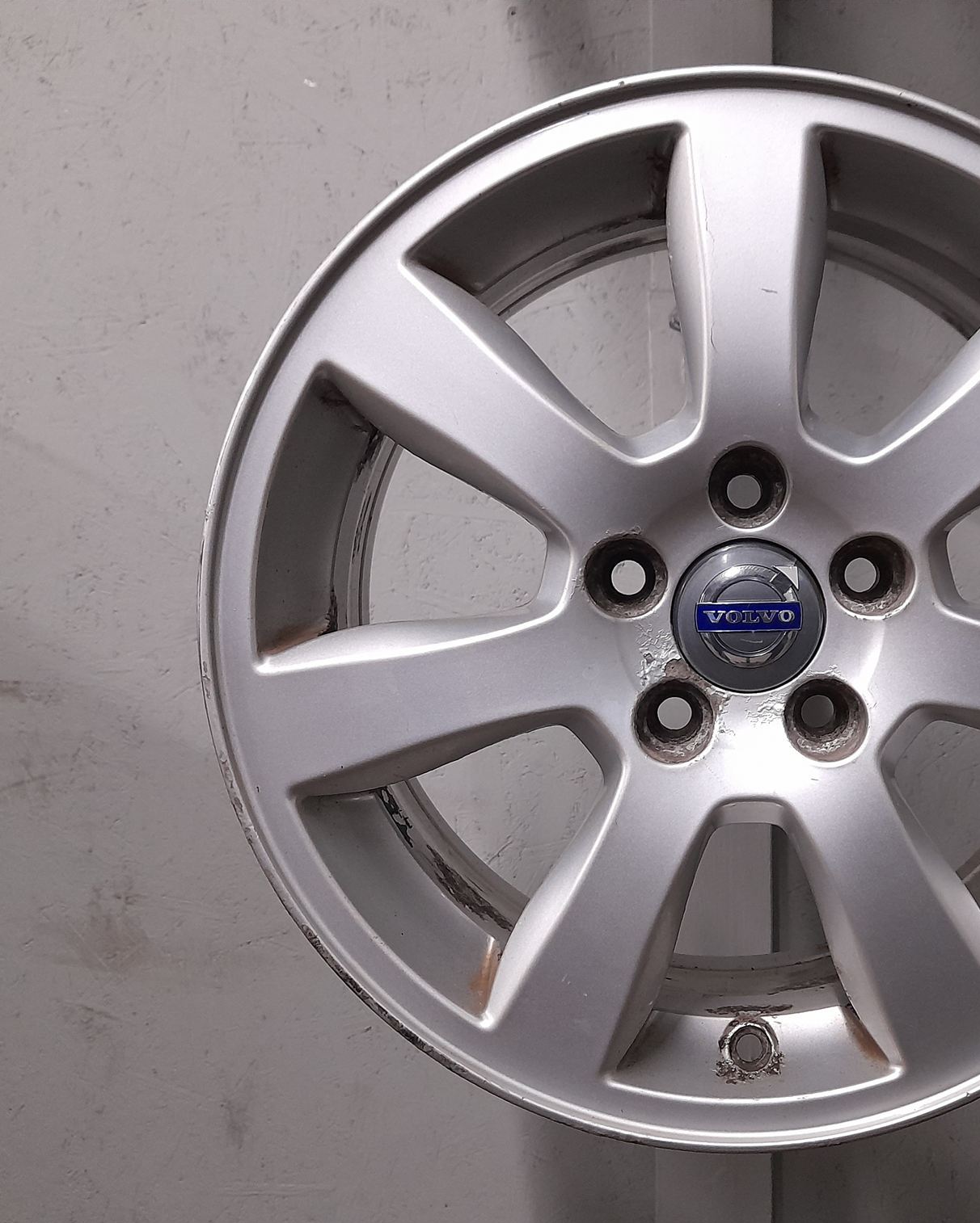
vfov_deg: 54.2
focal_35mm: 33
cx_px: 724
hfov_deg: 43.3
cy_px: 619
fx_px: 1196
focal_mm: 4.6
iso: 400
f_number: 2
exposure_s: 1/33
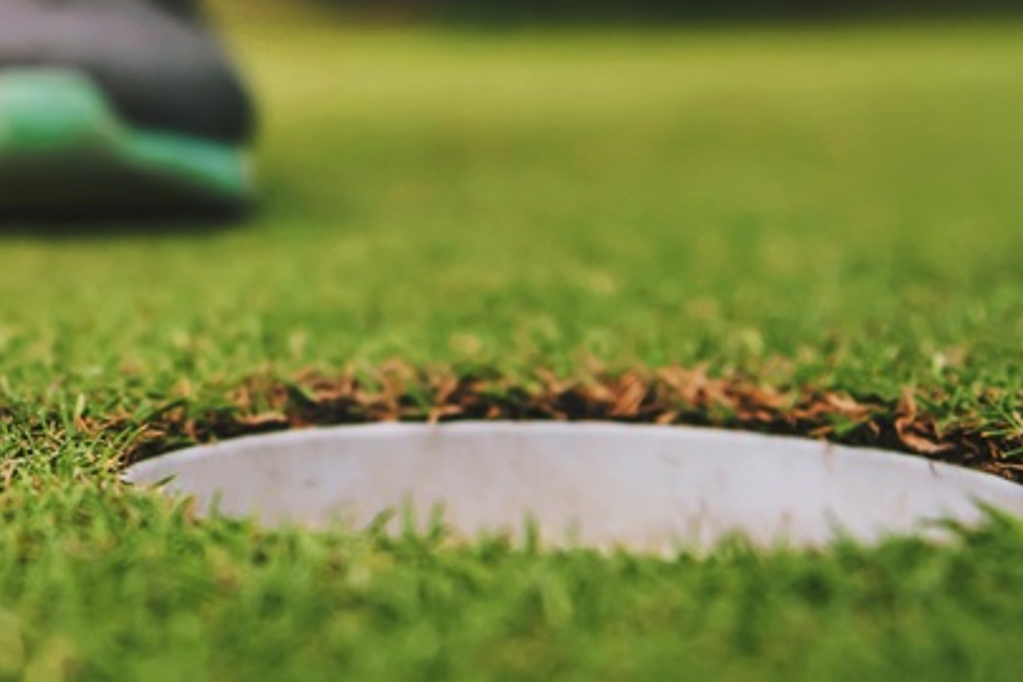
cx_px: -38
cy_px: 68
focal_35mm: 80
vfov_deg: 16.8
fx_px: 2273
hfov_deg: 24.1
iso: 160
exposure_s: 1/640
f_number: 3.2
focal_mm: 24
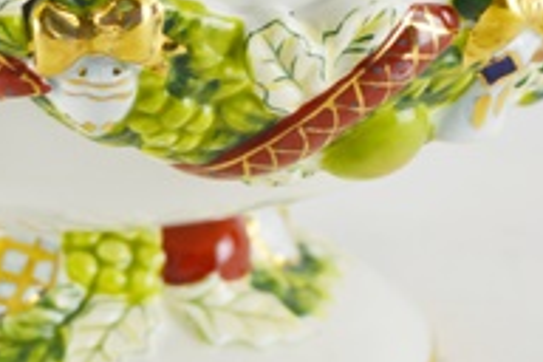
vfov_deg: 8.6
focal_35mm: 159
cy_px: 96
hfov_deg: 12.8
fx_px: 2398
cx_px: 17
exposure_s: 1/160
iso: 200
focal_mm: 34
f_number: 6.3
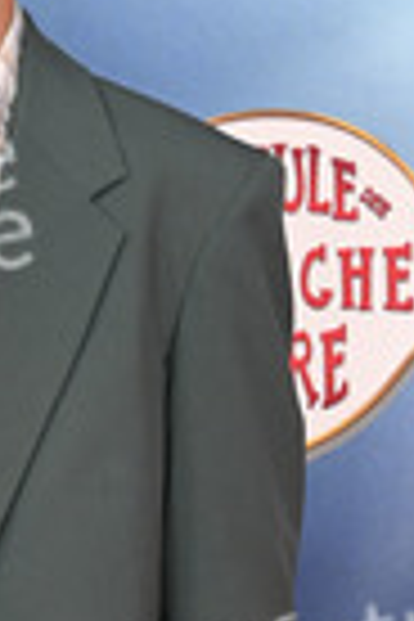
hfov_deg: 6.3
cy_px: 468
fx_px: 3743
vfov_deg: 9.5
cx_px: -68
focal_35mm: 217
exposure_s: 1/125
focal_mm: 75
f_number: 8
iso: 1000
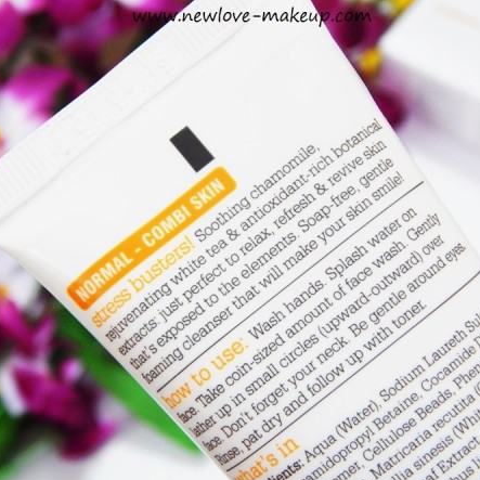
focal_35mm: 73
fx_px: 1145
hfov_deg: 23.6
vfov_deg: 23.7
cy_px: 243
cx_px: 196
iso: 400
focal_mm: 10.9
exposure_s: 1/15
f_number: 4
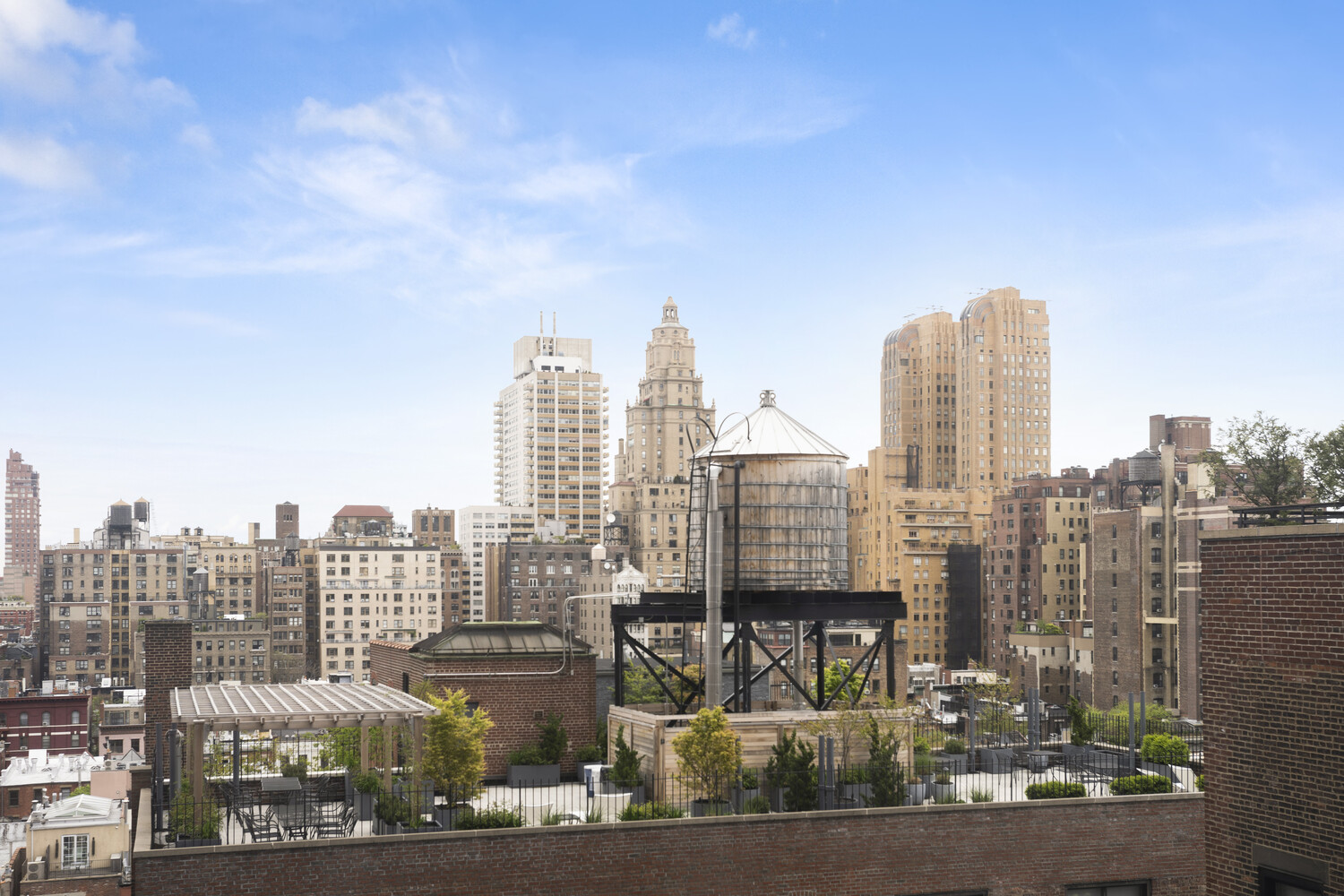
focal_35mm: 40
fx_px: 1493
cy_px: 448
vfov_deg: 33.4
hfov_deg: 48.5
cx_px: 672
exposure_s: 1/60
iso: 100
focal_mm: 40
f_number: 8
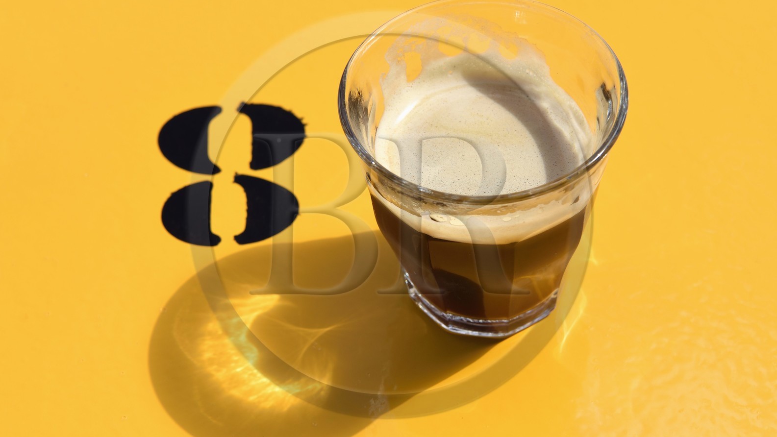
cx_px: 388
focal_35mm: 74
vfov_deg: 16.3
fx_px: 1525
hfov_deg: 28.6
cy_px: 215
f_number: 13
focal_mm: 70
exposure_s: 1/250
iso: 200
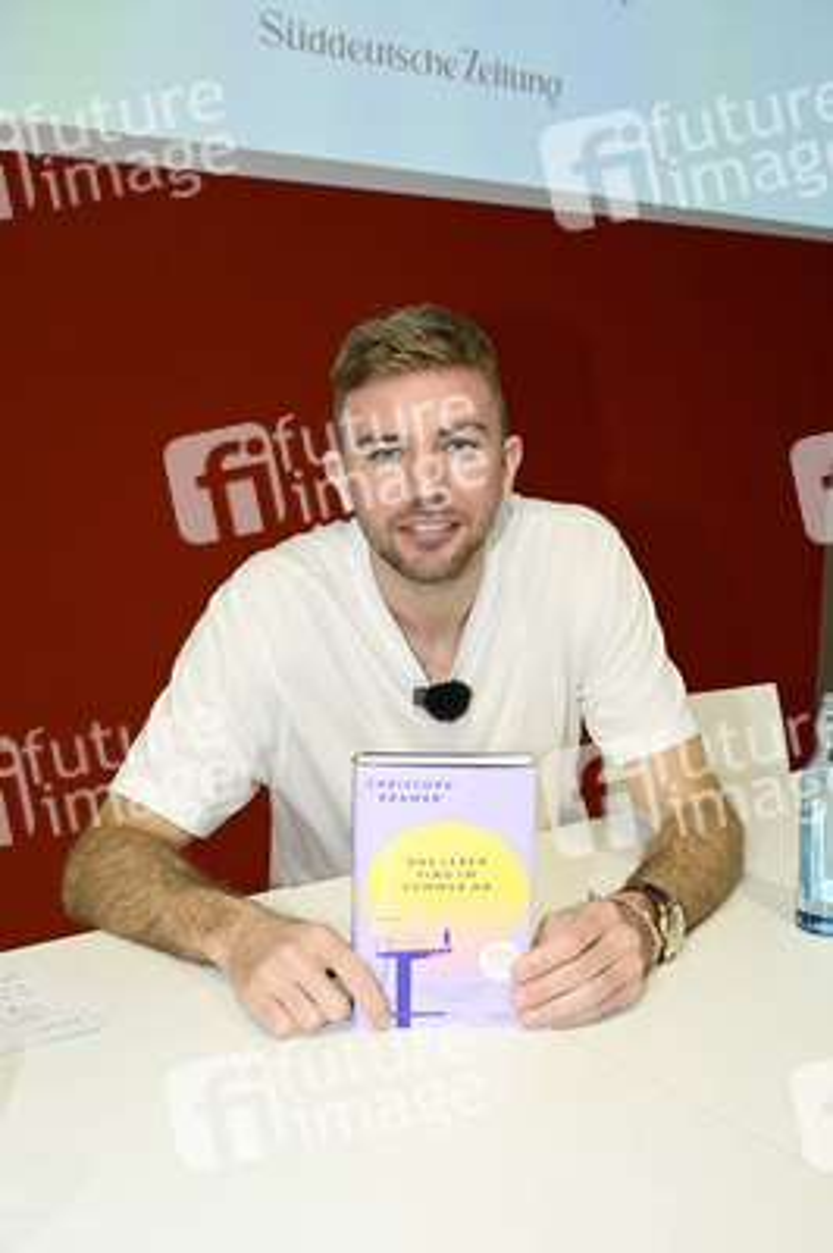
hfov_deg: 33.3
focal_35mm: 40
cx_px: 416
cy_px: 626
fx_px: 1391
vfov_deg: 48.5
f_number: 8
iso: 1600
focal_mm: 40
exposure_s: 1/200
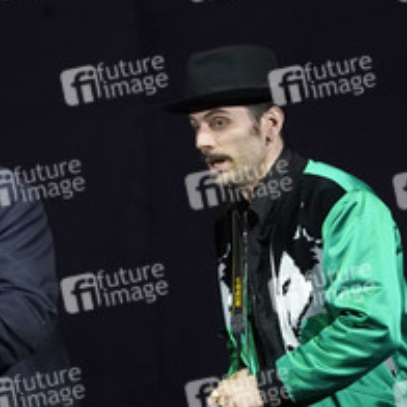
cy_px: 237
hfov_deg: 3.1
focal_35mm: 573
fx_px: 7622
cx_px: 59
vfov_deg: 3.1
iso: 3200
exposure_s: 1/250
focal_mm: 293
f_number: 5.6
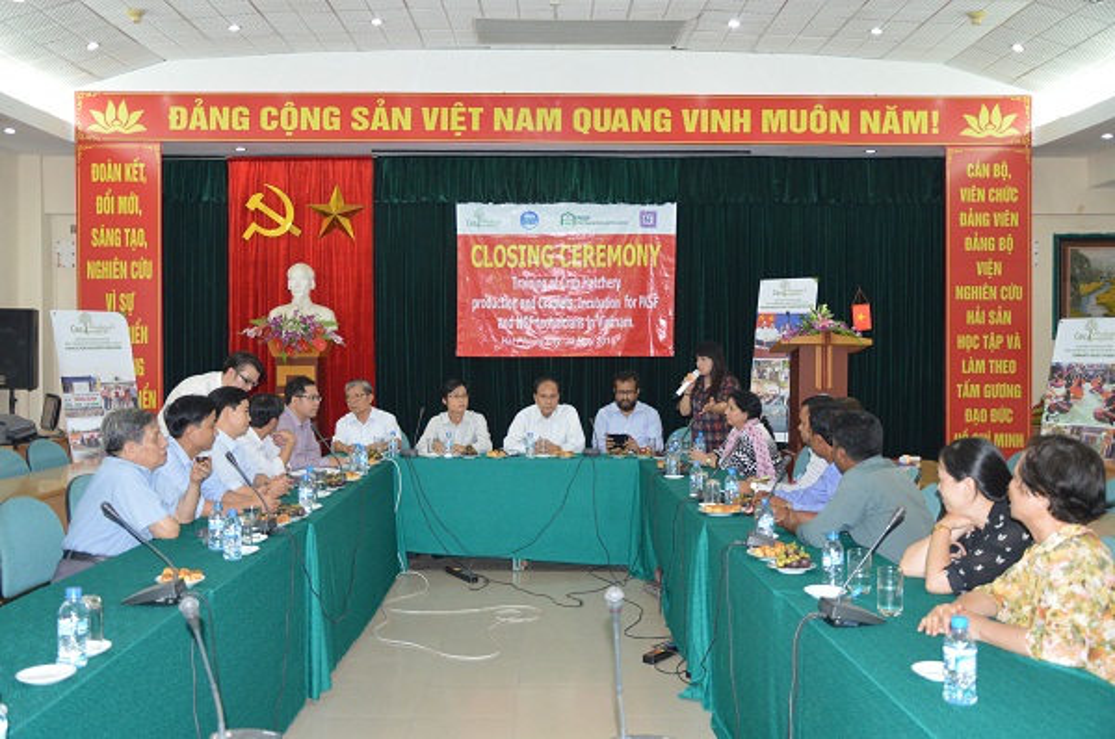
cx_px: 558
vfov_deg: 39.8
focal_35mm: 33
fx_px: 1020
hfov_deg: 57.3
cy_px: 370
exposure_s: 1/60
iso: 800
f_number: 3.8
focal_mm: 22
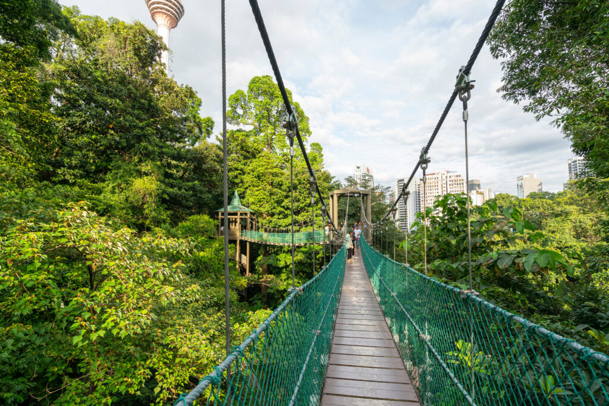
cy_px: 203
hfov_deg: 96.7
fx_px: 271
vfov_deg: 73.8
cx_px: 304
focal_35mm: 16
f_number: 7.1
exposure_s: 1/125
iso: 200
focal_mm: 16
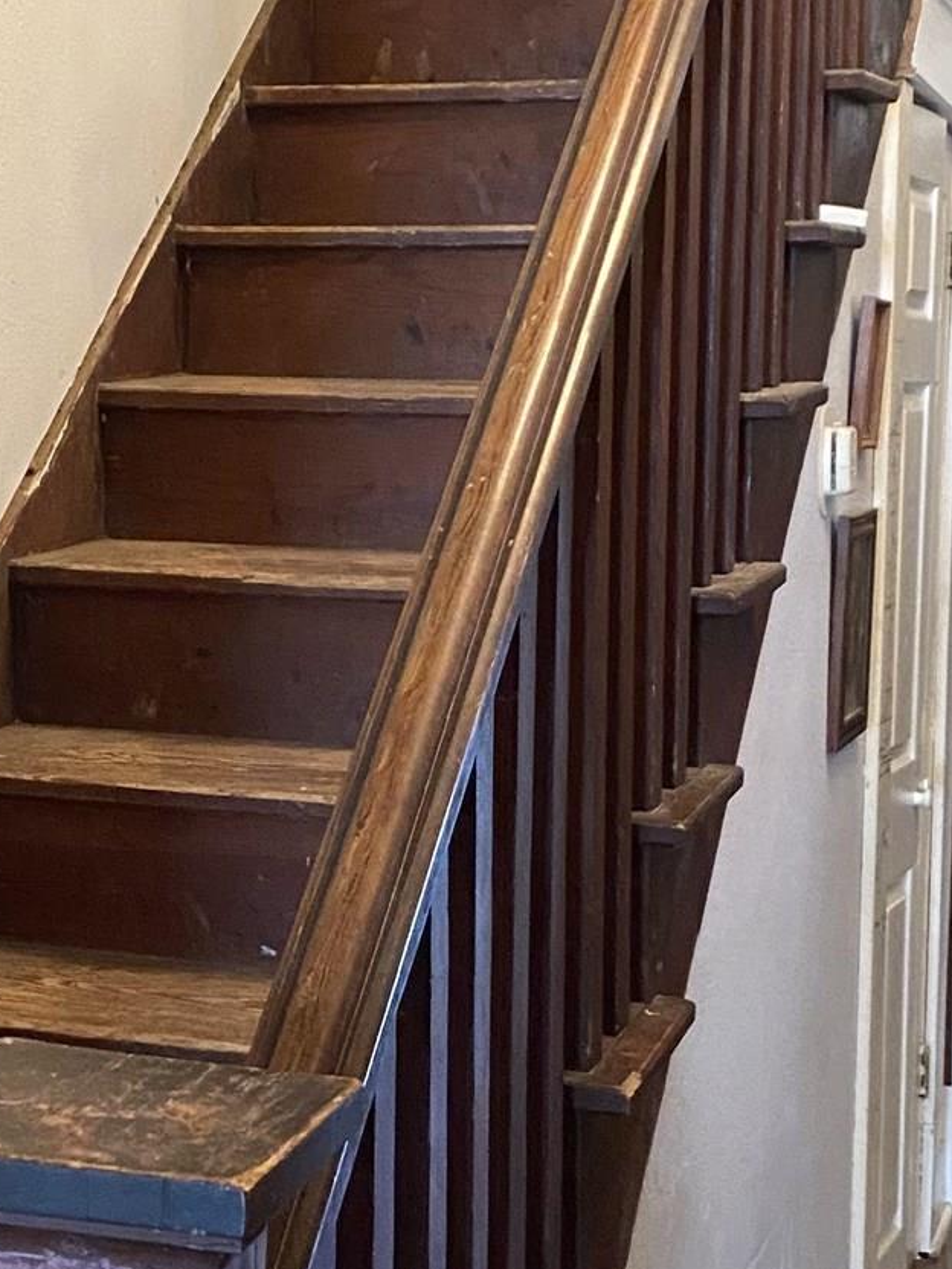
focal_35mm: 72
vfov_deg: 27.0
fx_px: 2640
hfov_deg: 20.3
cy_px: 731
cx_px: 246
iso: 500
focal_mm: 4.25
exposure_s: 1/30
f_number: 1.8
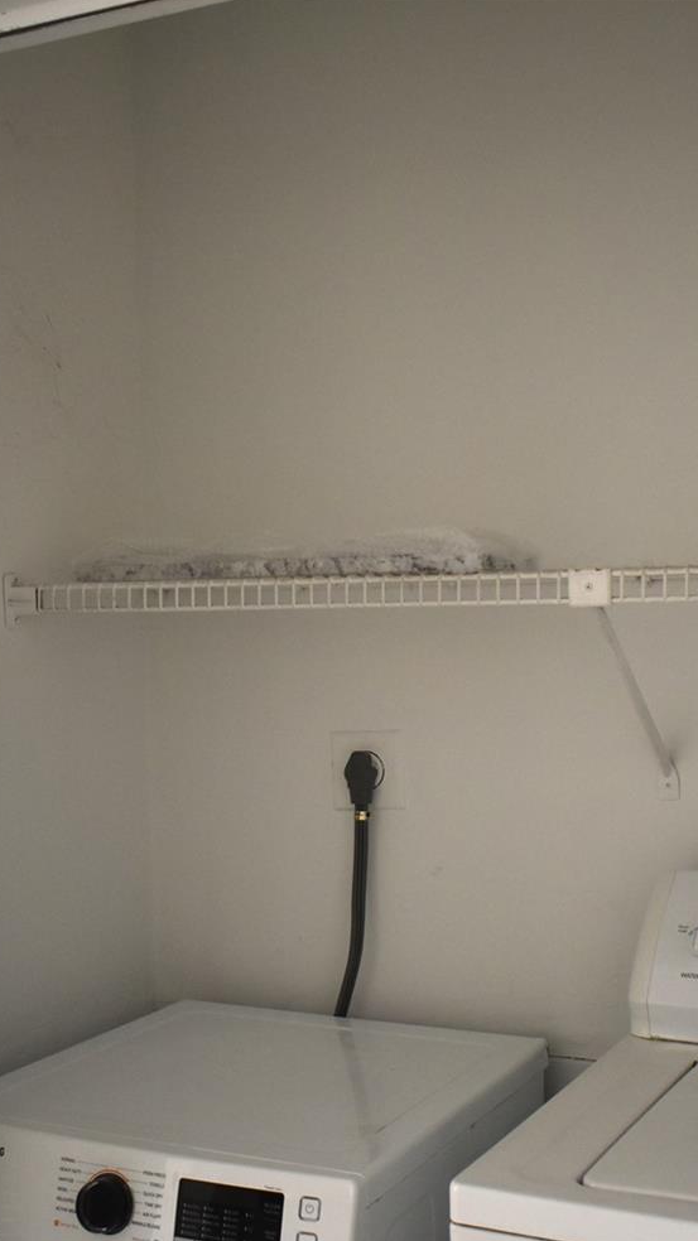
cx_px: 405
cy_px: 665
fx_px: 1515
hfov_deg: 25.9
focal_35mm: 46
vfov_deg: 44.6
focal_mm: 18
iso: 800
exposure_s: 1/200
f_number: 3.5
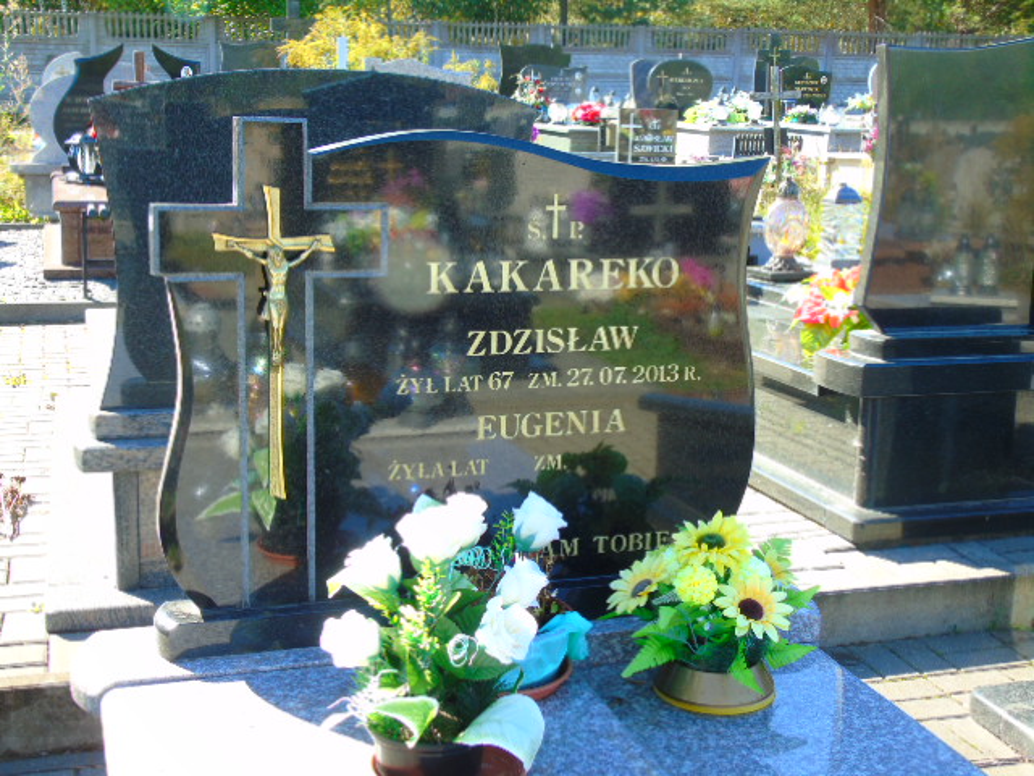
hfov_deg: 41.2
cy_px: 388
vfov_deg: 31.5
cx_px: 517
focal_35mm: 46
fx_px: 1374
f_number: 4.1
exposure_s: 1/100
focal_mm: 8.2
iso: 80
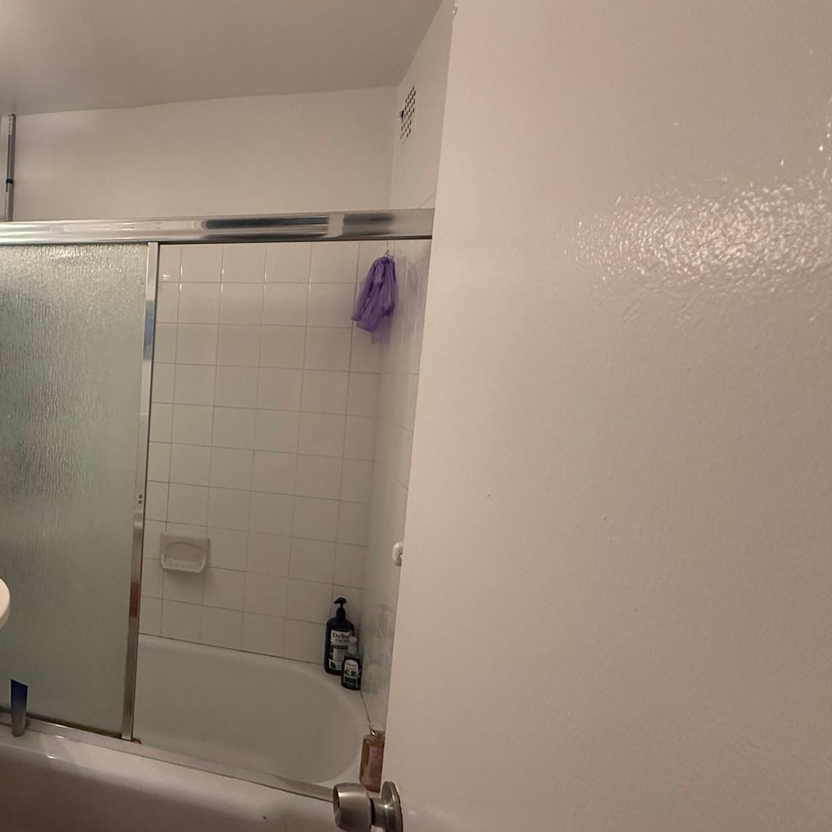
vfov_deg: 69.6
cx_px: 94
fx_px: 598
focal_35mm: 22
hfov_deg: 59.9
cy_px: 401
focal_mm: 2.22
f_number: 2.2
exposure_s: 1/120
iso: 320
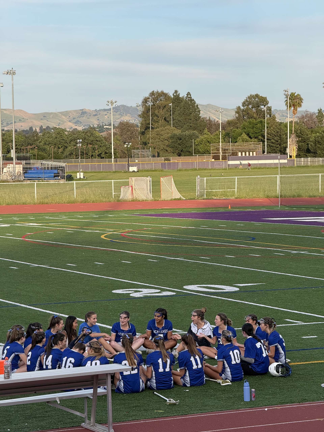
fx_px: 1498
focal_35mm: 120
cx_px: 162
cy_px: 216
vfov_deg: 16.4
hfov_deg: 12.3
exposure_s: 1/387
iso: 64
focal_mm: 15.66
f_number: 2.8
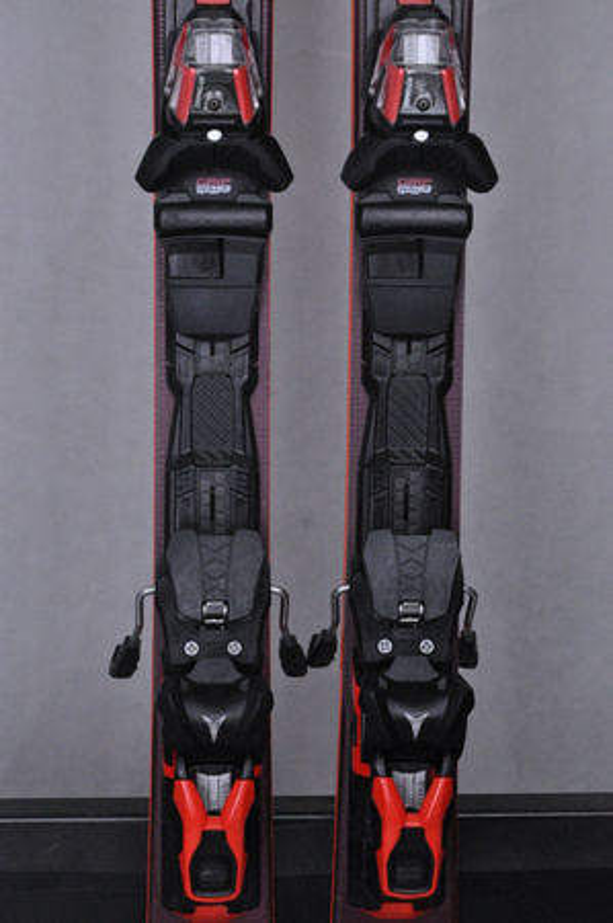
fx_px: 2688
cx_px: 306
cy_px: 462
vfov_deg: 19.5
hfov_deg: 13.0
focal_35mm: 105
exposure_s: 1/125
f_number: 9.5
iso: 3200
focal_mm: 70
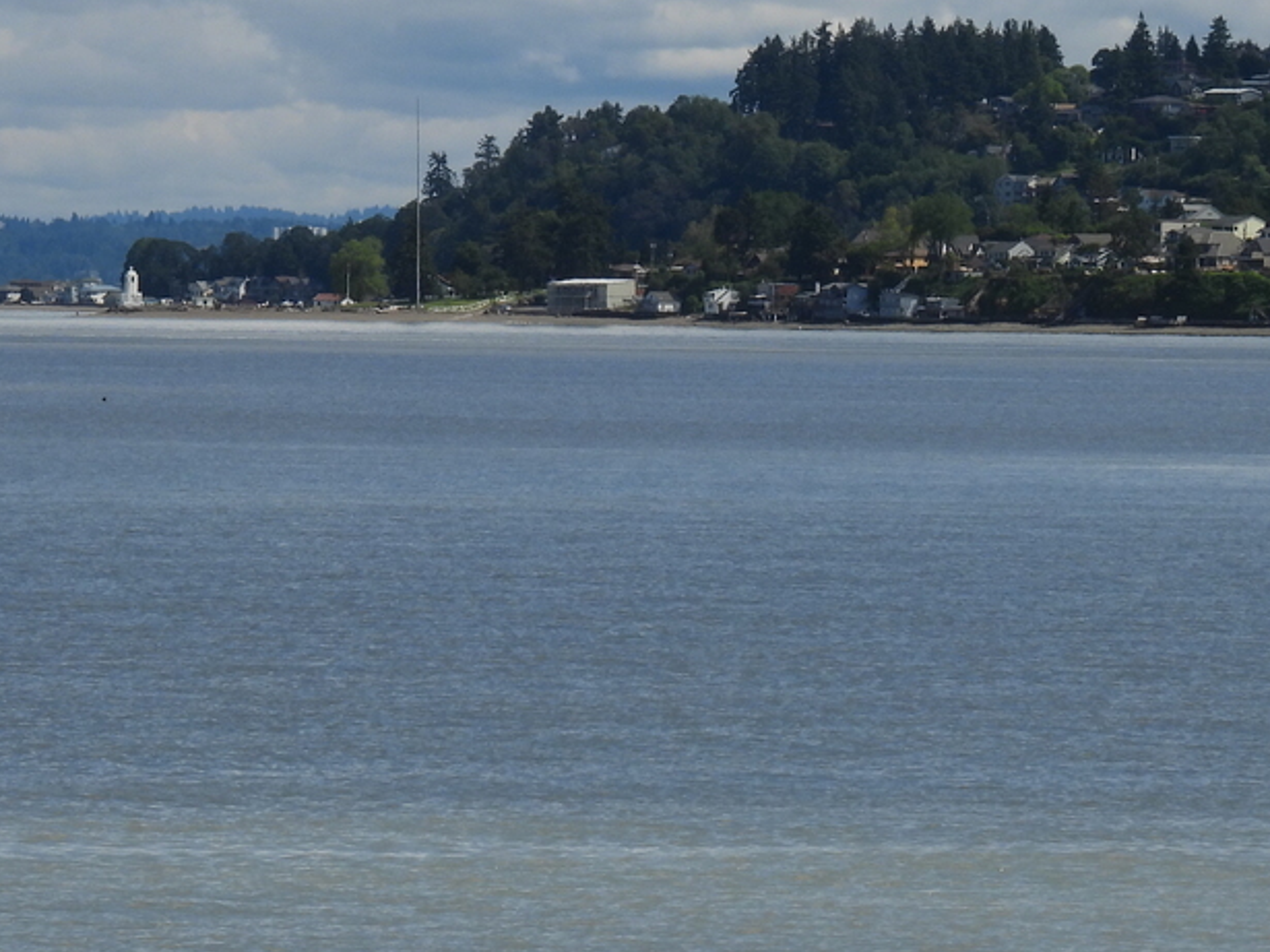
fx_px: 14122
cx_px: 677
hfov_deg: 5.1
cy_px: 235
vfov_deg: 3.9
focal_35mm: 385
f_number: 4.5
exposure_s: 1/2000
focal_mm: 33
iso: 100
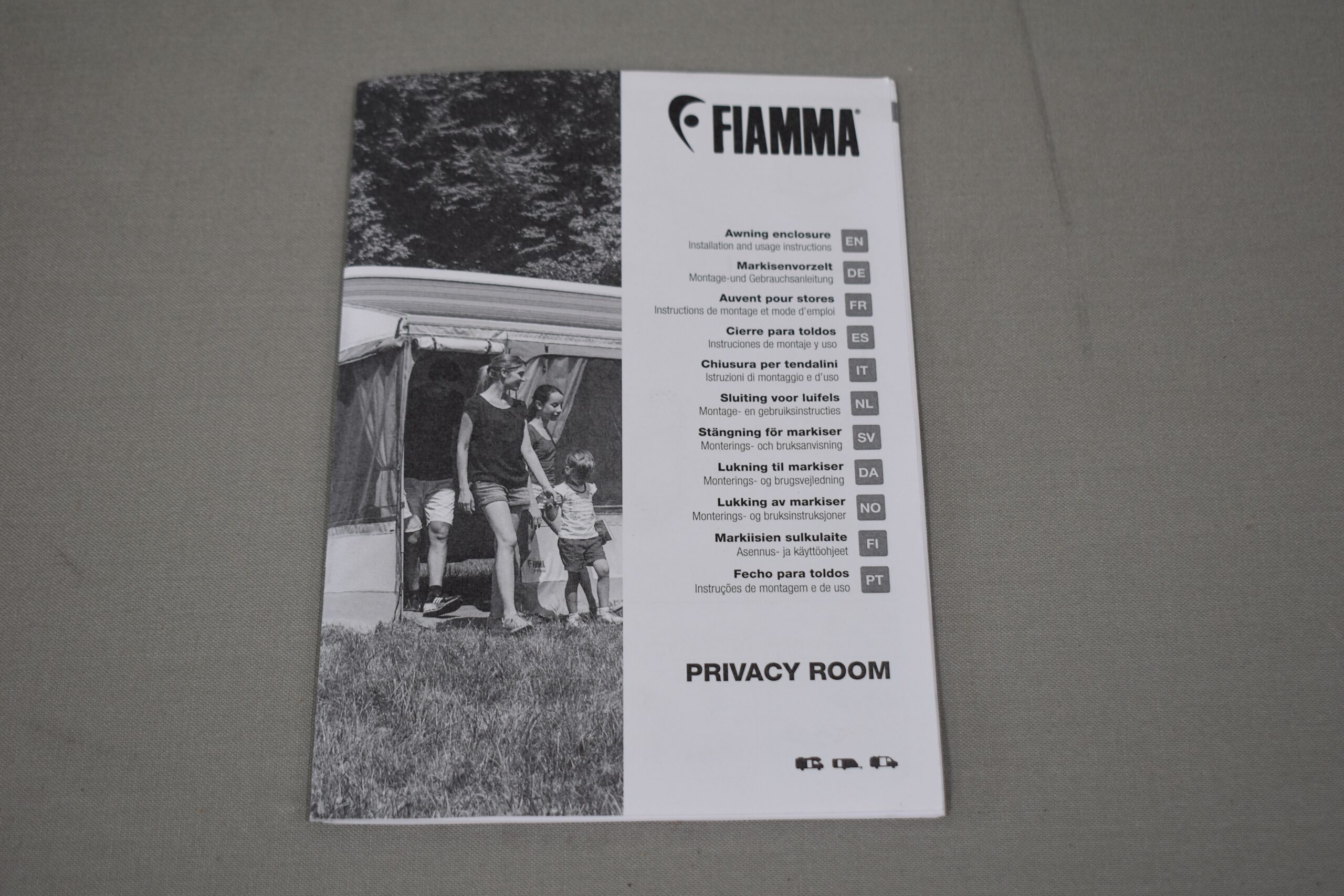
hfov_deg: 35.1
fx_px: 2128
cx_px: 672
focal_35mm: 57
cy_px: 448
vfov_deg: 23.8
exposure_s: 1/125
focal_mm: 38
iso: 250
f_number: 5.6
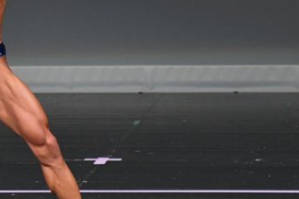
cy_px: 57
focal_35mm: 844
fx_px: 7006
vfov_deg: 1.6
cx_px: 46
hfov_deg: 2.4
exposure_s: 1/400
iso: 4000
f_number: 5.6
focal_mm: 230
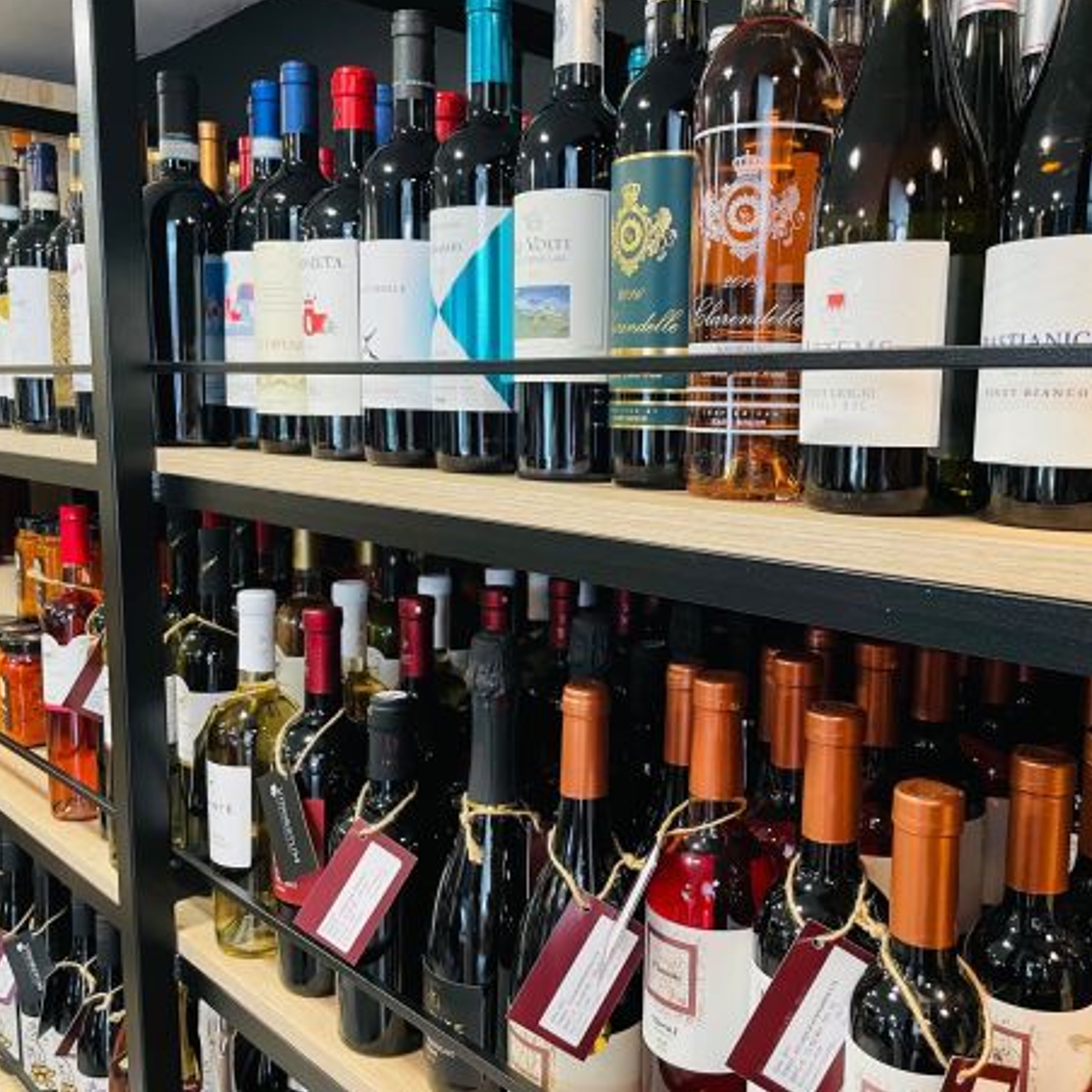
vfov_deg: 52.5
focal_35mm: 31
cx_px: 614
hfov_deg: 52.4
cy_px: 541
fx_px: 1106
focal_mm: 4.2
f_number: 1.6
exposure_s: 1/50
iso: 250
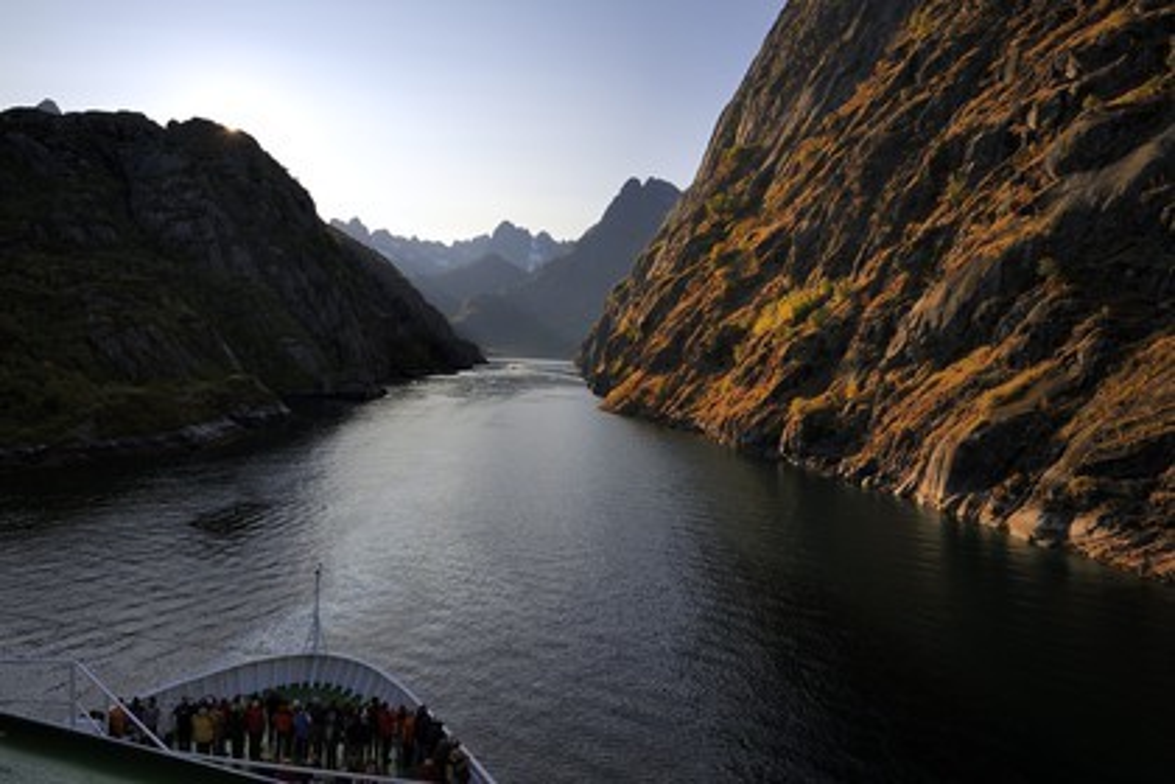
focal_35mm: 24
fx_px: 783
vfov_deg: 53.1
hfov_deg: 73.7
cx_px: 588
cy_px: 392
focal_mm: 24
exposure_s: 1/160
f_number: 13
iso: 200
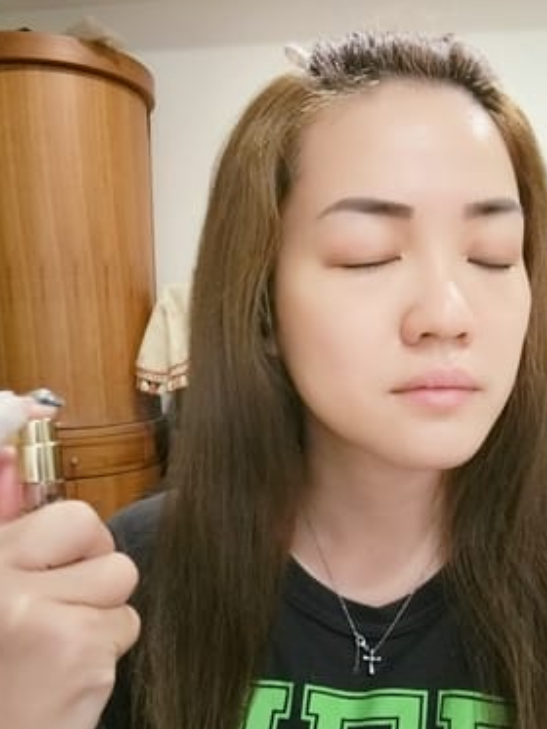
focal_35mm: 31
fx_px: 653
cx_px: 329
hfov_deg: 45.2
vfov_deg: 57.8
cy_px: 444
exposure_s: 1/25
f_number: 2.8
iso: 640
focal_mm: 4.58
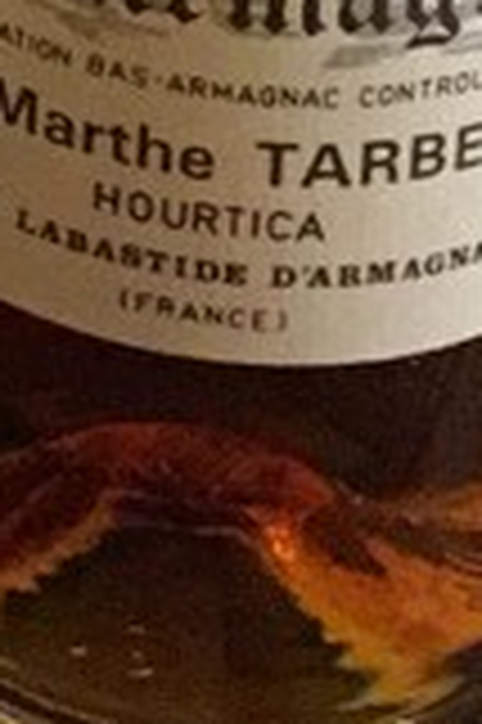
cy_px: -1005
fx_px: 4126
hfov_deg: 6.4
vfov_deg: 9.1
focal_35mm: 205
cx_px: -597
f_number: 2.4
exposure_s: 1/17
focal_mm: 3.3
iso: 400
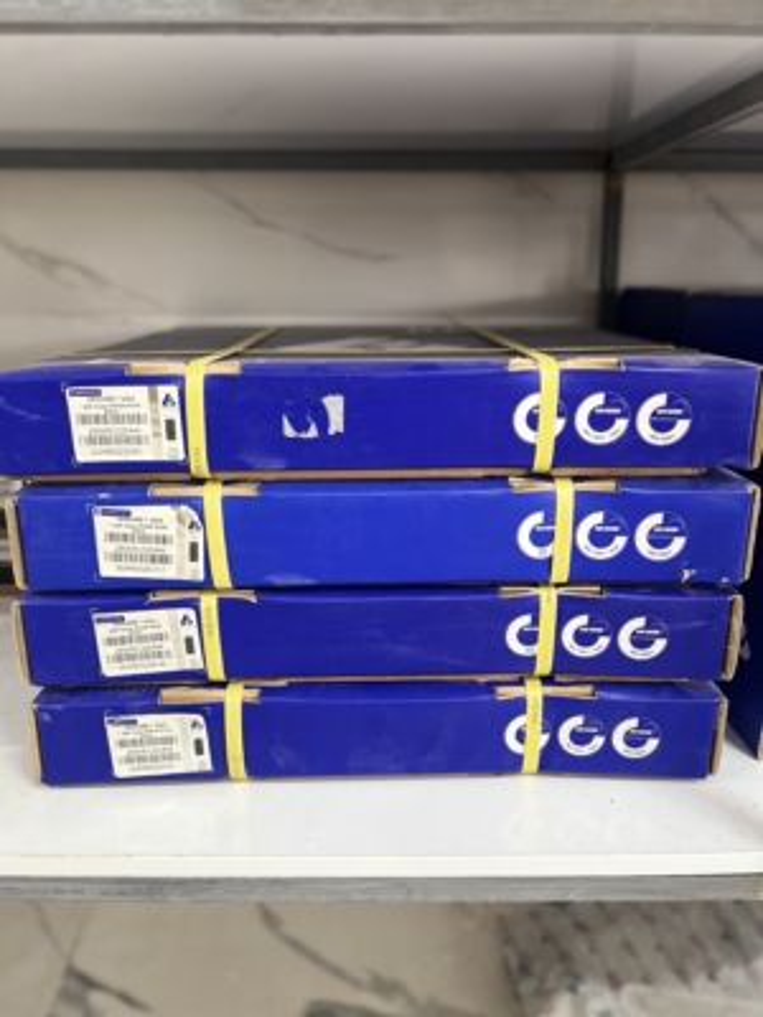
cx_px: 382
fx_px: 764
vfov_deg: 67.3
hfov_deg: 53.1
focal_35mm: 26
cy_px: 508
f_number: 1.5
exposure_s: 1/77
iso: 125
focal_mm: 5.7
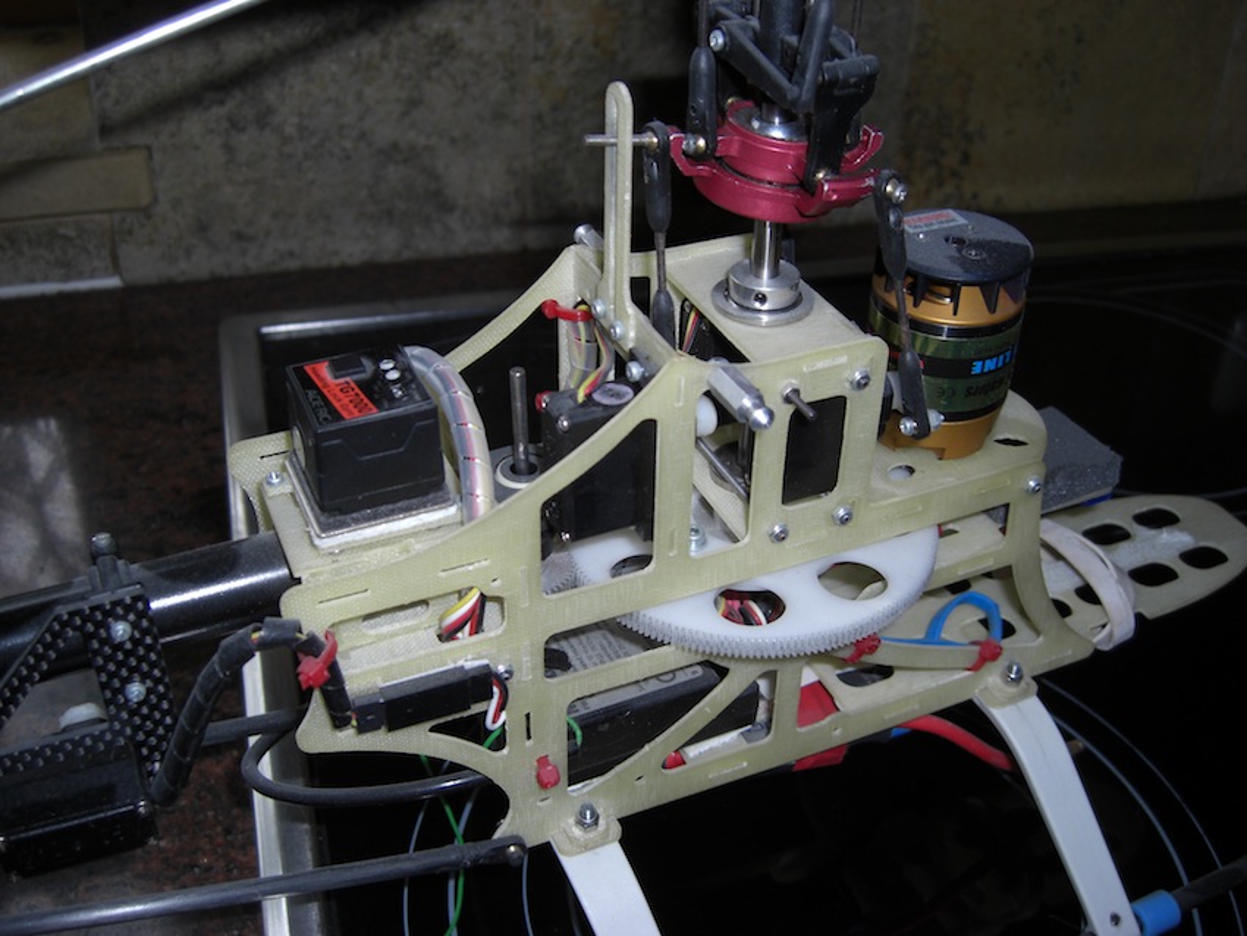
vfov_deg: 37.7
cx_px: 624
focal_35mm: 38
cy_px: 468
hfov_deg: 49.0
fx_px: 1369
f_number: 2.8
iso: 80
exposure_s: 1/60
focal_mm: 7.9
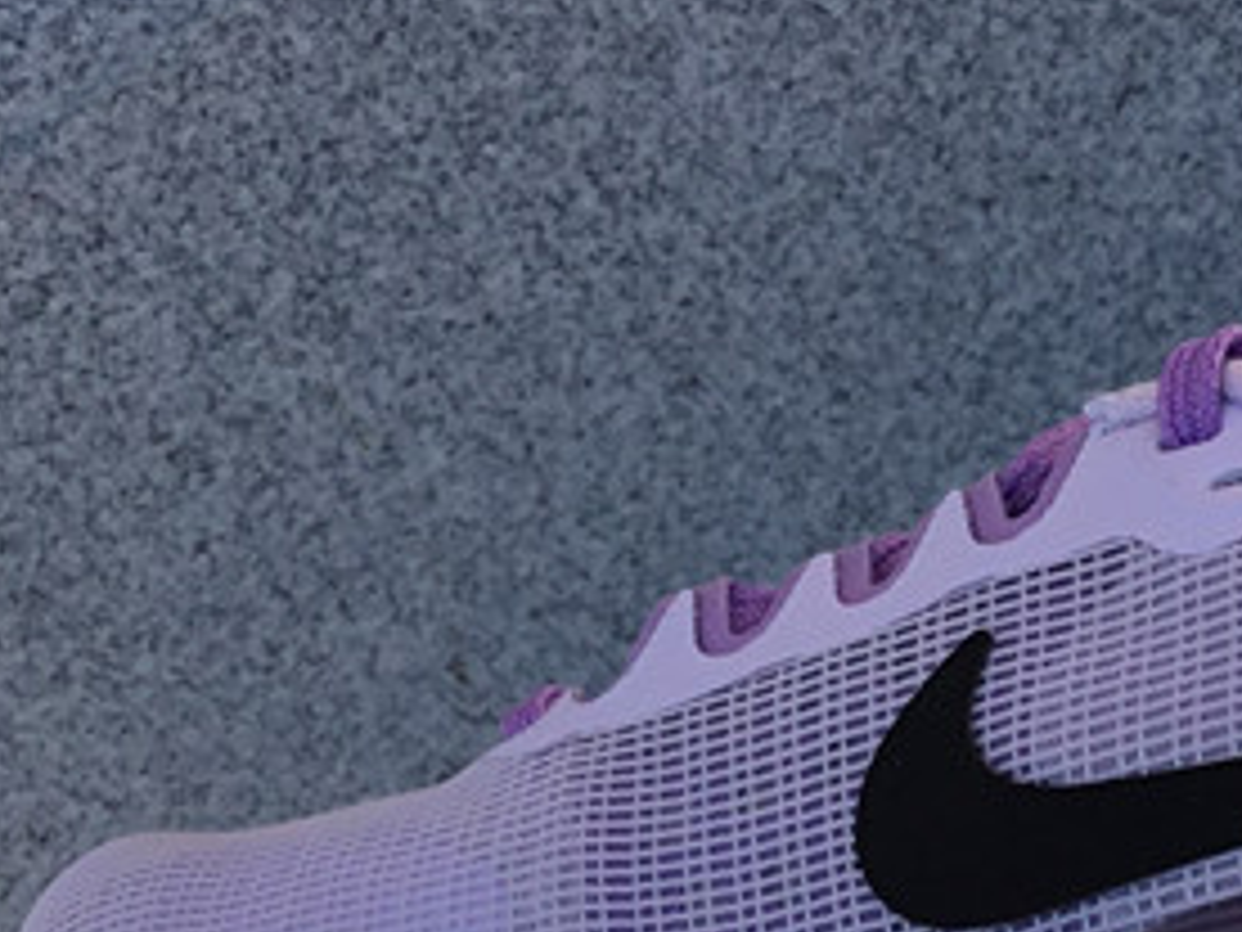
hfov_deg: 19.1
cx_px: 1098
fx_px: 3624
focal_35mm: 101
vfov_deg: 14.5
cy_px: 813
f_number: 2.4
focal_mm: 3.3
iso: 25
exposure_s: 1/754
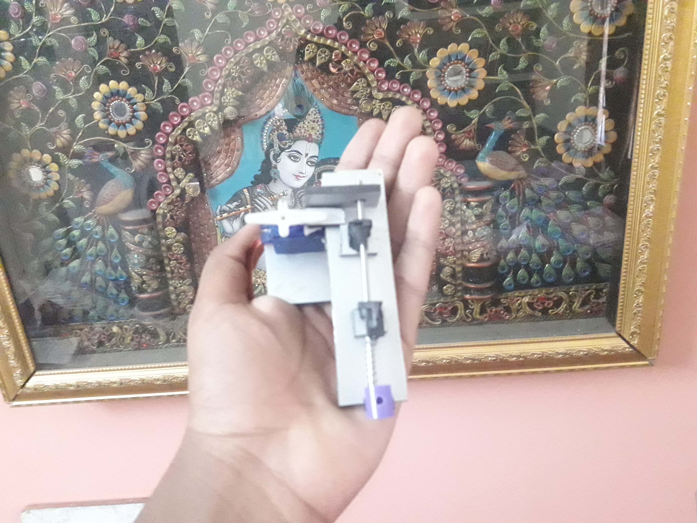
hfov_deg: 63.4
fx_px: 564
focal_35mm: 28
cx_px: 348
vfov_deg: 49.7
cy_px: 262
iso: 800
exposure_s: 1/25
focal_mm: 3.7
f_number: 1.9
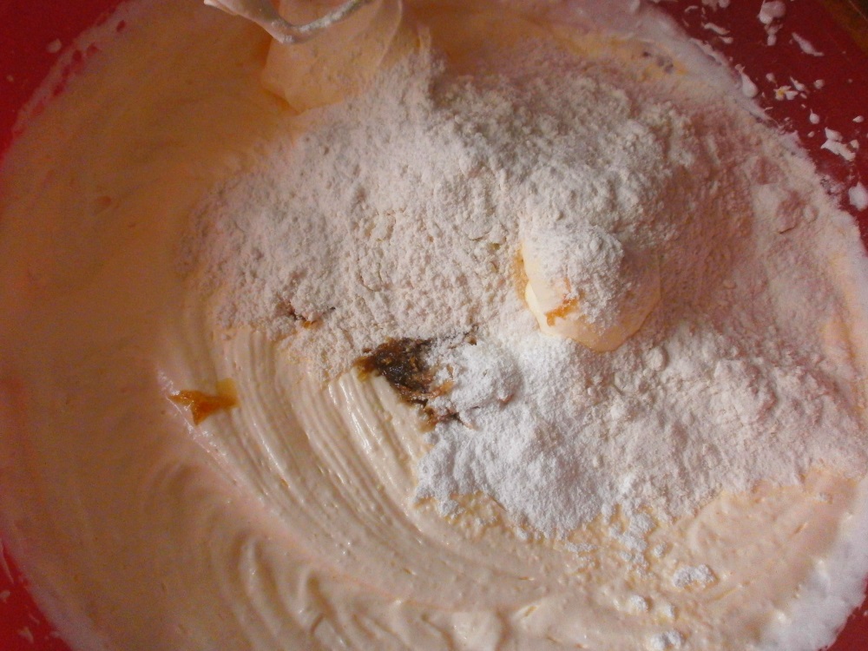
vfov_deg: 51.4
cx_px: 434
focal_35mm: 27
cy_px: 326
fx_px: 677
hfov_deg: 65.3
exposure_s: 1/125
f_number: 10
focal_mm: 4.8
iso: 400
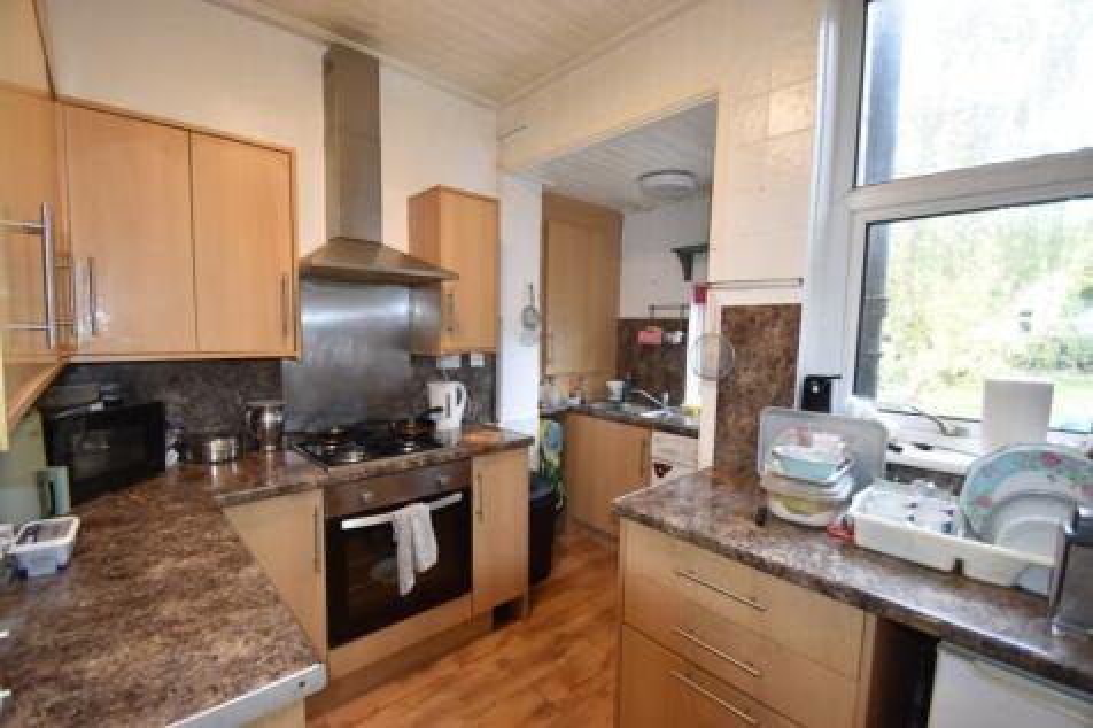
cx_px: 546
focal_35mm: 15
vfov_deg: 77.3
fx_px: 455
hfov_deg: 100.4
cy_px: 364
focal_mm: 10
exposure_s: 1/60
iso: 640
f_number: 4.5
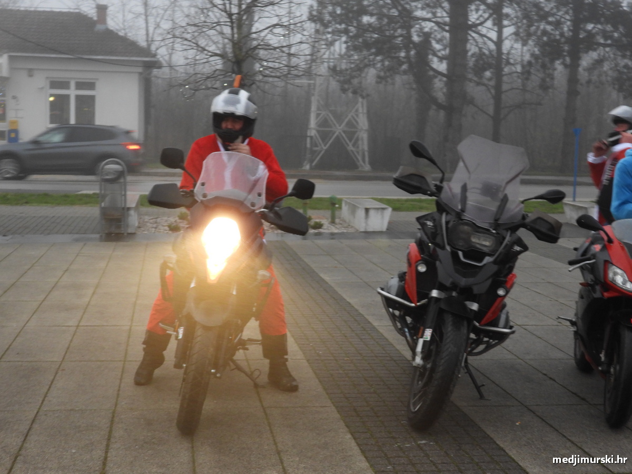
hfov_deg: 34.9
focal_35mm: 55
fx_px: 1004
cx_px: 316
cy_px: 237
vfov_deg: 26.6
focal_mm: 9.8
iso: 360
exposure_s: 1/30
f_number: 3.5
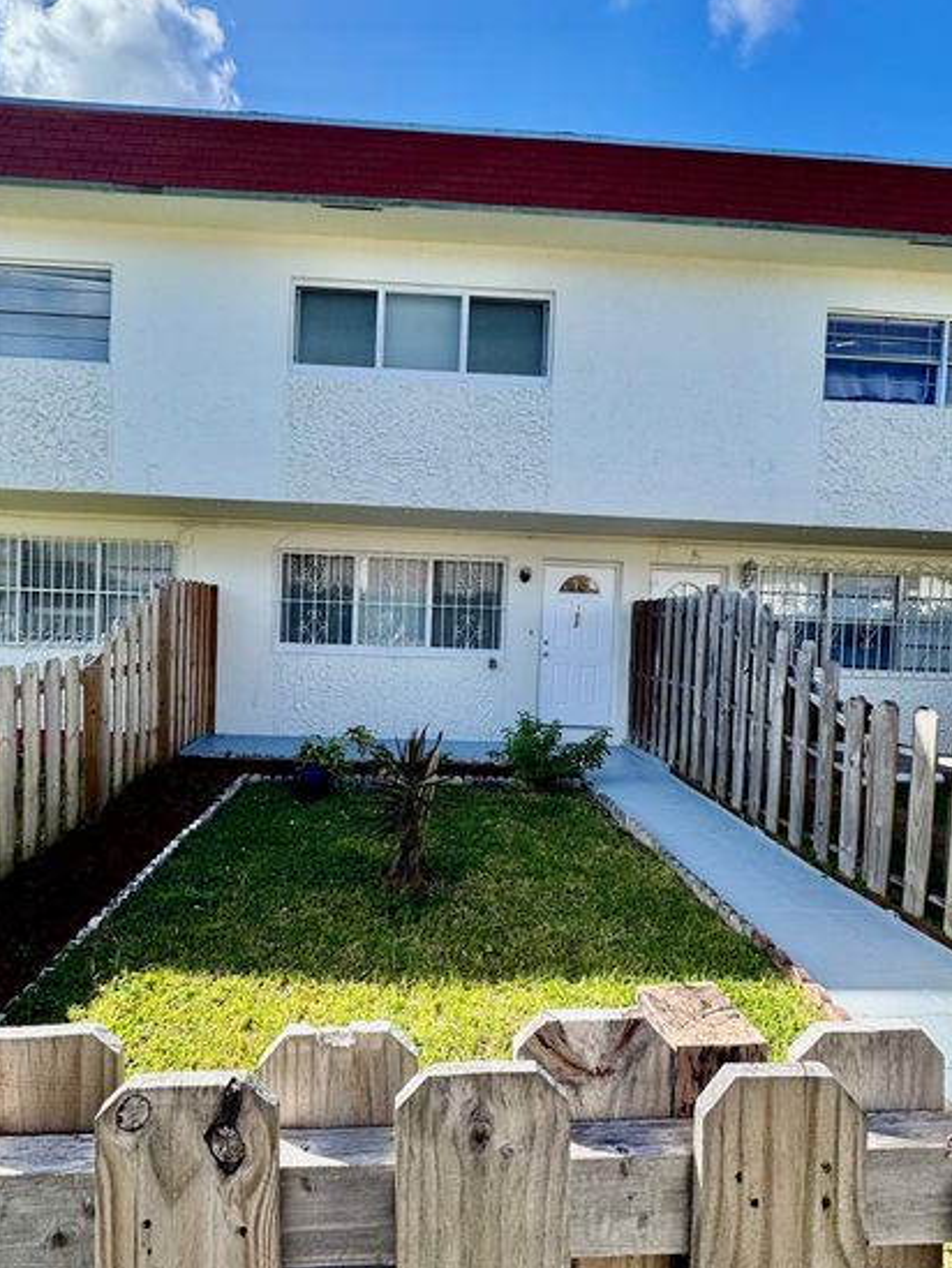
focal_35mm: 17
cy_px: 641
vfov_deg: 91.0
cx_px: 425
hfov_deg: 74.5
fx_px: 623
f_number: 2.2
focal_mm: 2.22
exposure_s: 1/675
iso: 50
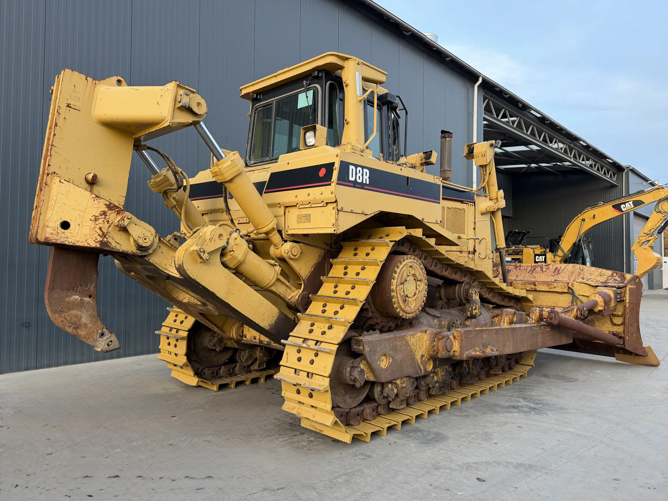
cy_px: 250
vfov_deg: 56.8
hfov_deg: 71.6
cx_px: 334
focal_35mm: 24
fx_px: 463
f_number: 1.78
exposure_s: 1/121
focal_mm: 6.76
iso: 160
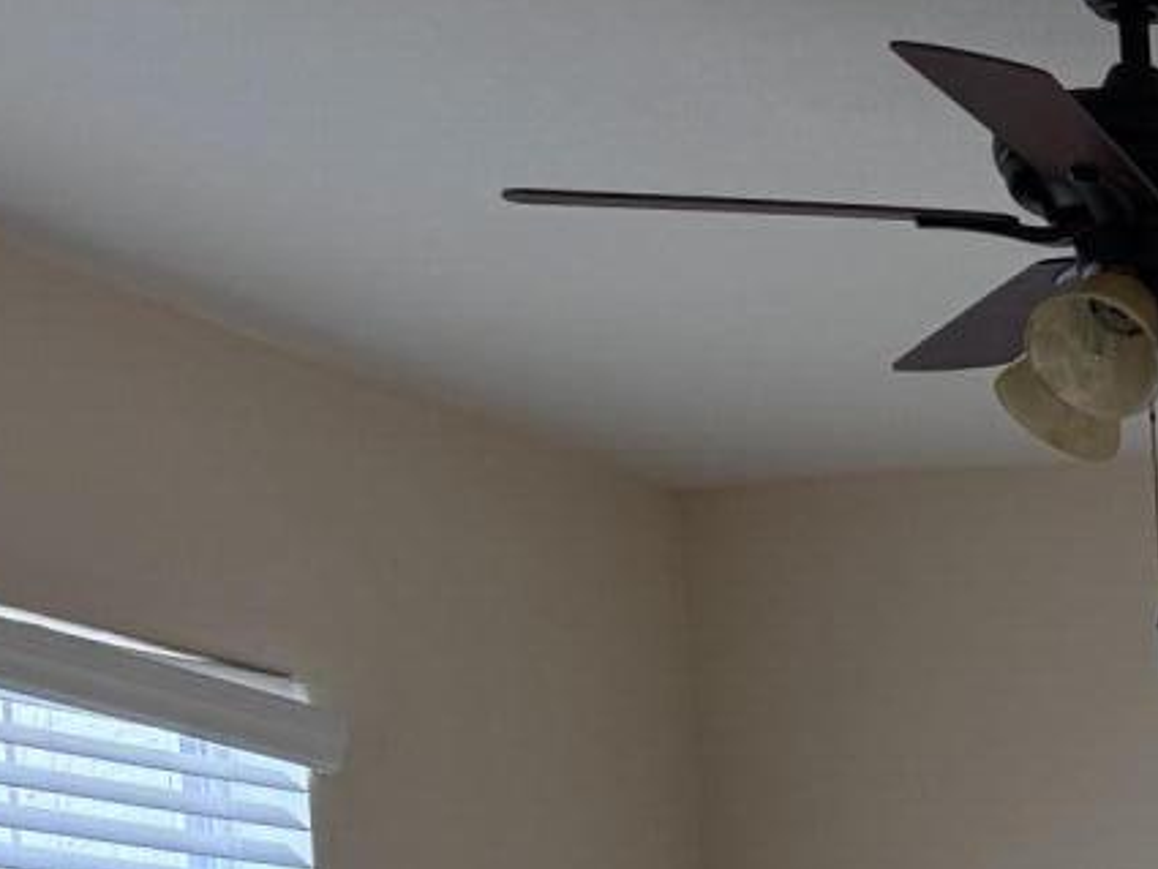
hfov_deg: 14.4
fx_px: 3781
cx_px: 2338
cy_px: 1621
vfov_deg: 12.0
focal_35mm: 113
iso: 100
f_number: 1.78
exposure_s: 1/120
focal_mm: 6.76
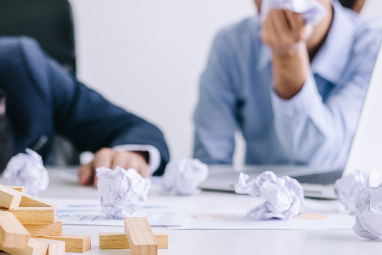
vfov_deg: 15.9
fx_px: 913
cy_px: 167
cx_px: 142
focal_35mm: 86
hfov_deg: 23.6
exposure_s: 1/160
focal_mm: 35
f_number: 2.8
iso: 200
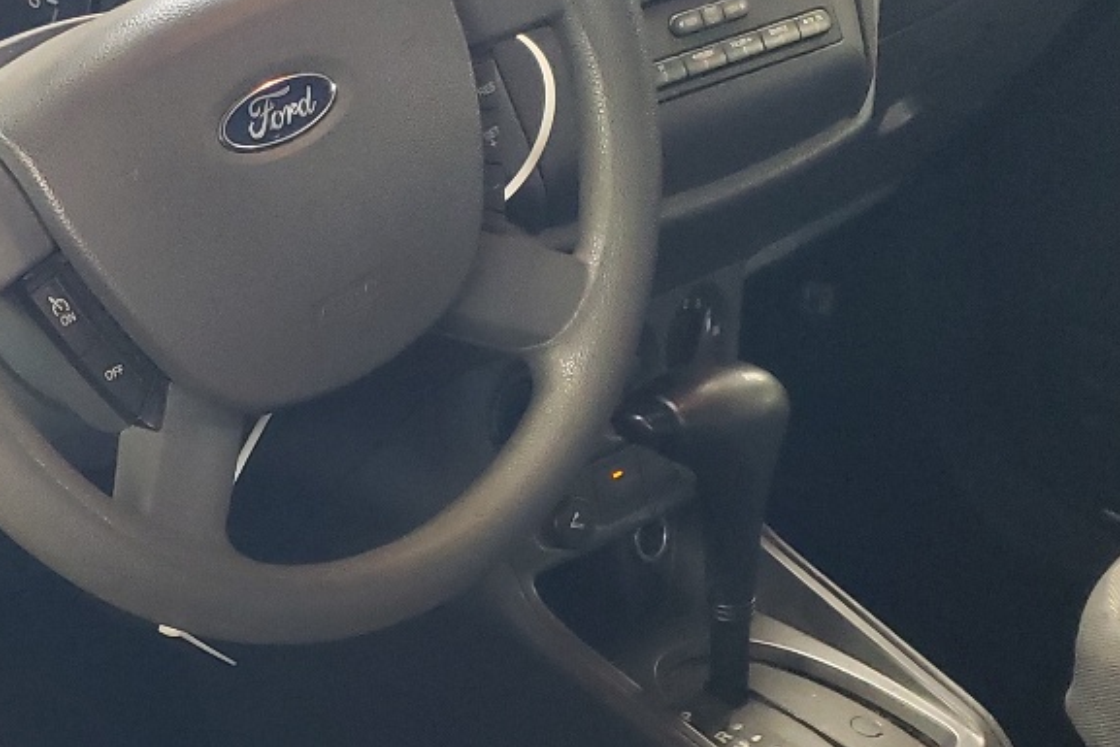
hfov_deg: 26.6
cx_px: 252
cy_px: 654
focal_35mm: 75
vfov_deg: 17.9
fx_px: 2334
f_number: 1.5
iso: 326
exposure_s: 1/60.2
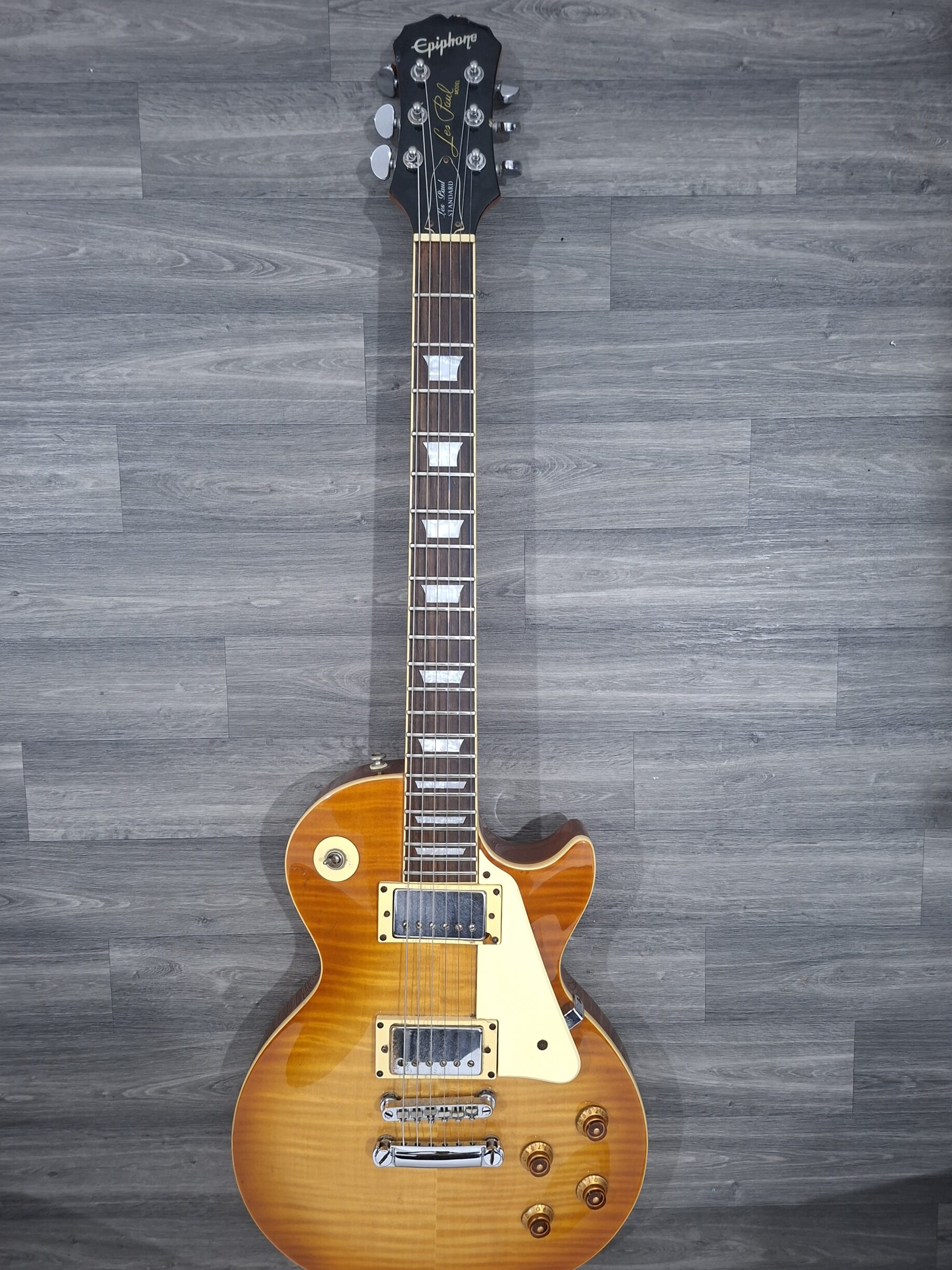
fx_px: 880
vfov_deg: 71.6
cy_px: 658
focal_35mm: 24
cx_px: 485
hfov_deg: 56.8
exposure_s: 1/33
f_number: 1.8
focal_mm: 5.54
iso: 400
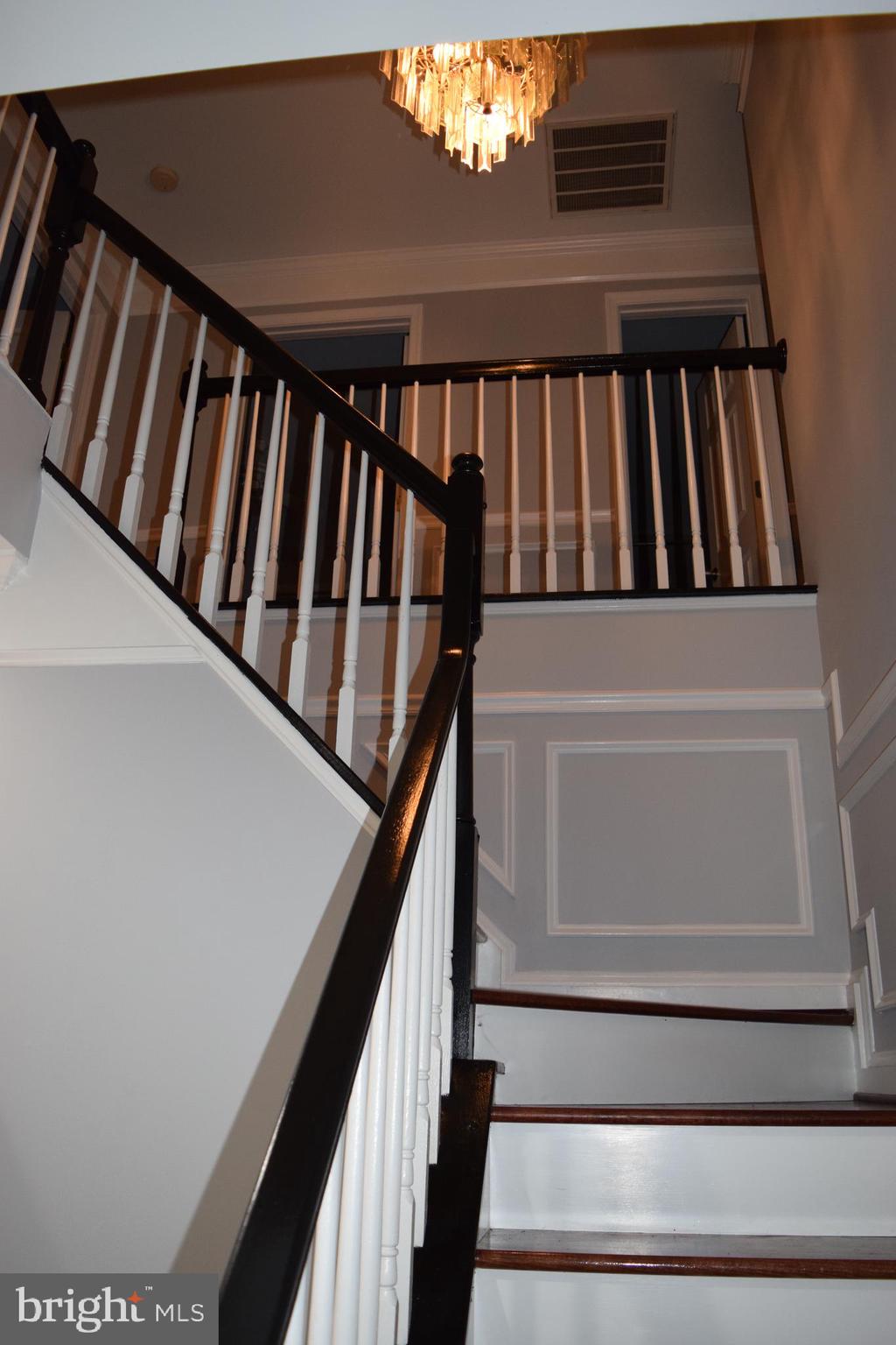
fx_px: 1008
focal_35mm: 27
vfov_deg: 67.4
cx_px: 448
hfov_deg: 47.9
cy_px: 672
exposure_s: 1/60
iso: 1000
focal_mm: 18
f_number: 3.5
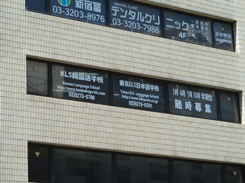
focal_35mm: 137
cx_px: 122
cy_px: 92
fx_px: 970
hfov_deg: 14.4
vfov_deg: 10.8
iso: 80
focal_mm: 22.5
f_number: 4.5
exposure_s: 1/200
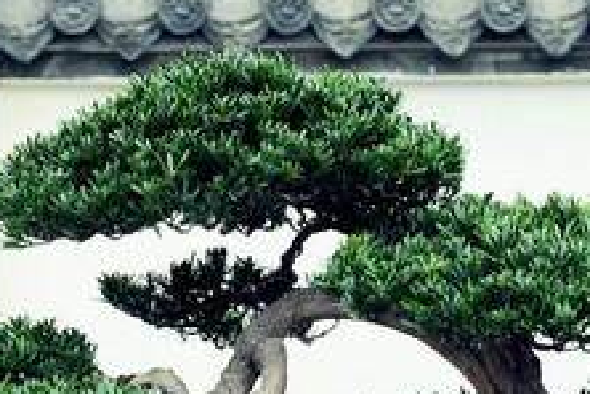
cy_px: 544
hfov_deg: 9.5
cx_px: 311
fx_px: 3540
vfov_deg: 6.3
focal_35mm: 216
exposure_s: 1/200
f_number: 5.6
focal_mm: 50
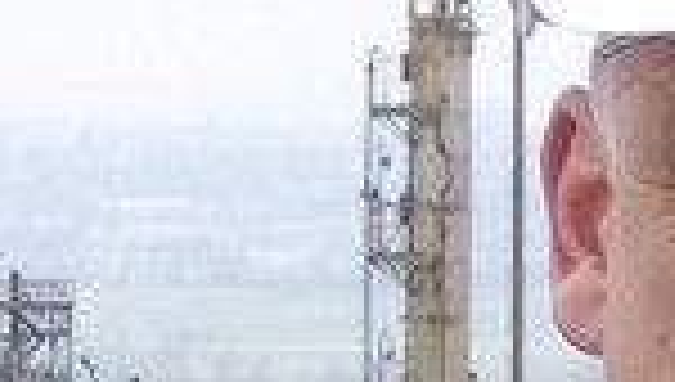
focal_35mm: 475
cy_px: 553
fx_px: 8517
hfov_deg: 4.5
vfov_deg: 2.6
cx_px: 279
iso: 80
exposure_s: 1/125
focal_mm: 13.5
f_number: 4.1
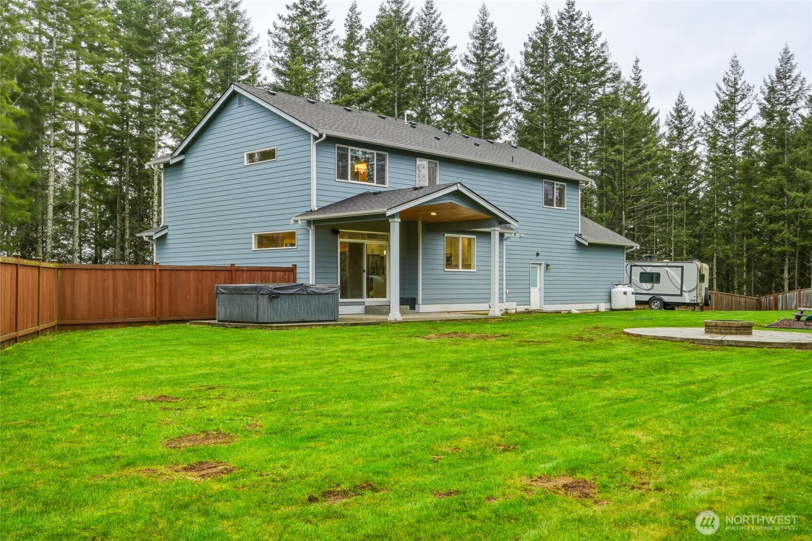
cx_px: 406
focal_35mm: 35
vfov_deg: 37.8
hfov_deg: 54.4
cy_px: 270
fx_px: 789
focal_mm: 35
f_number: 9
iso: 400
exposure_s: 1/320
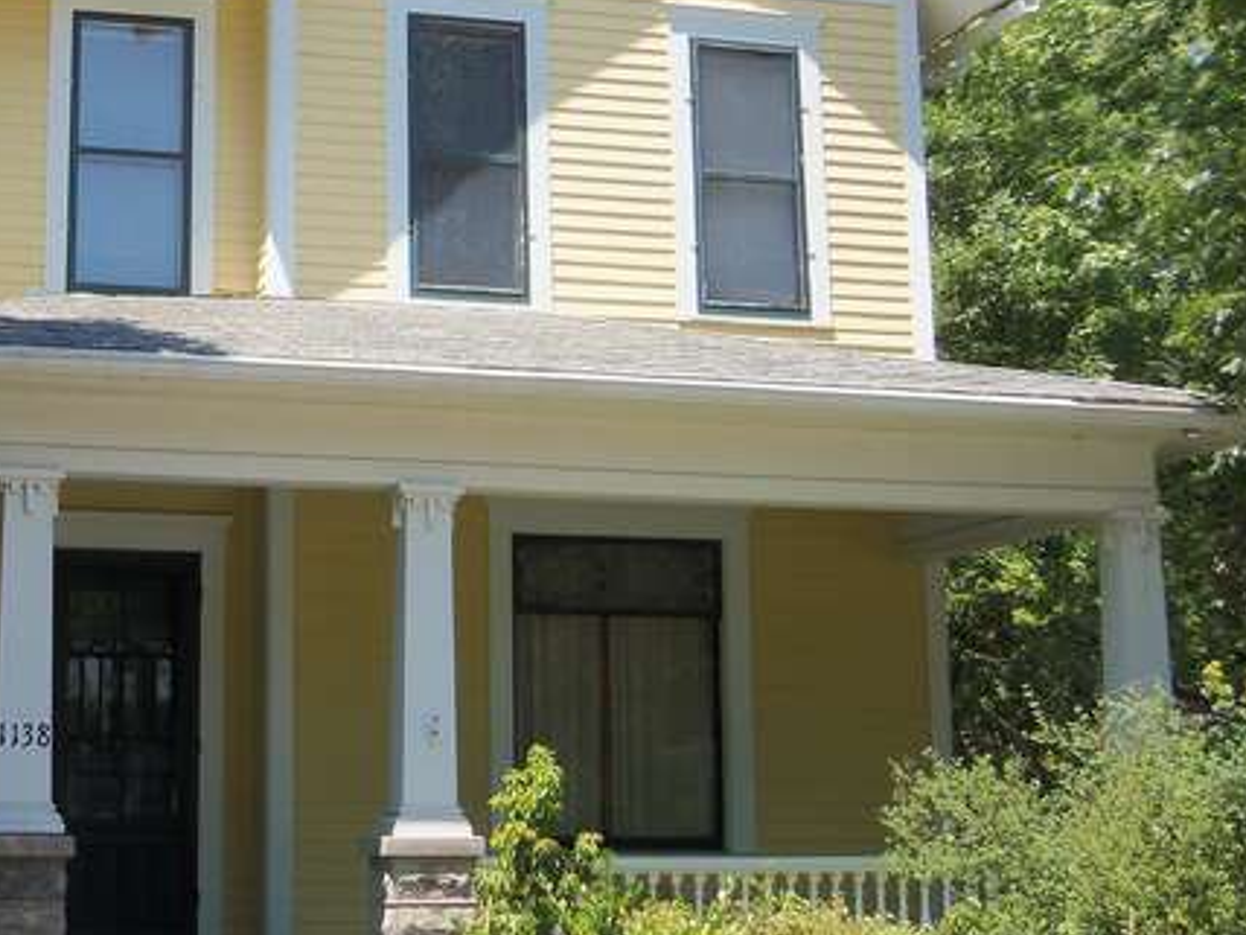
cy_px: 323
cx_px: 303
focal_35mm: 71
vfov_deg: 20.7
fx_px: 2556
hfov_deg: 27.0
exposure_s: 1/200
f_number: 4.3
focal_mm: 6.8
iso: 64
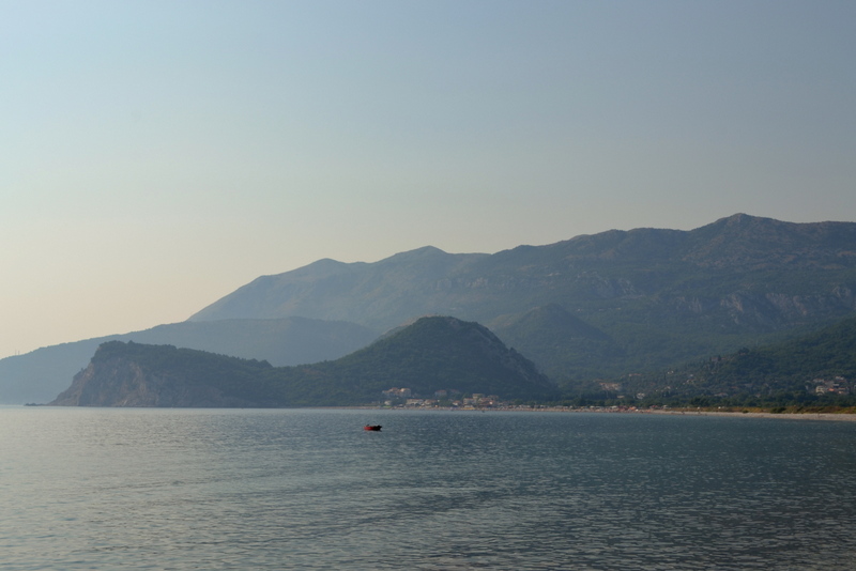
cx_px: 428
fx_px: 1070
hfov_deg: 43.6
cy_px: 286
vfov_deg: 29.9
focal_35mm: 45
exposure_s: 1/320
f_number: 9
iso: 100
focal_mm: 30
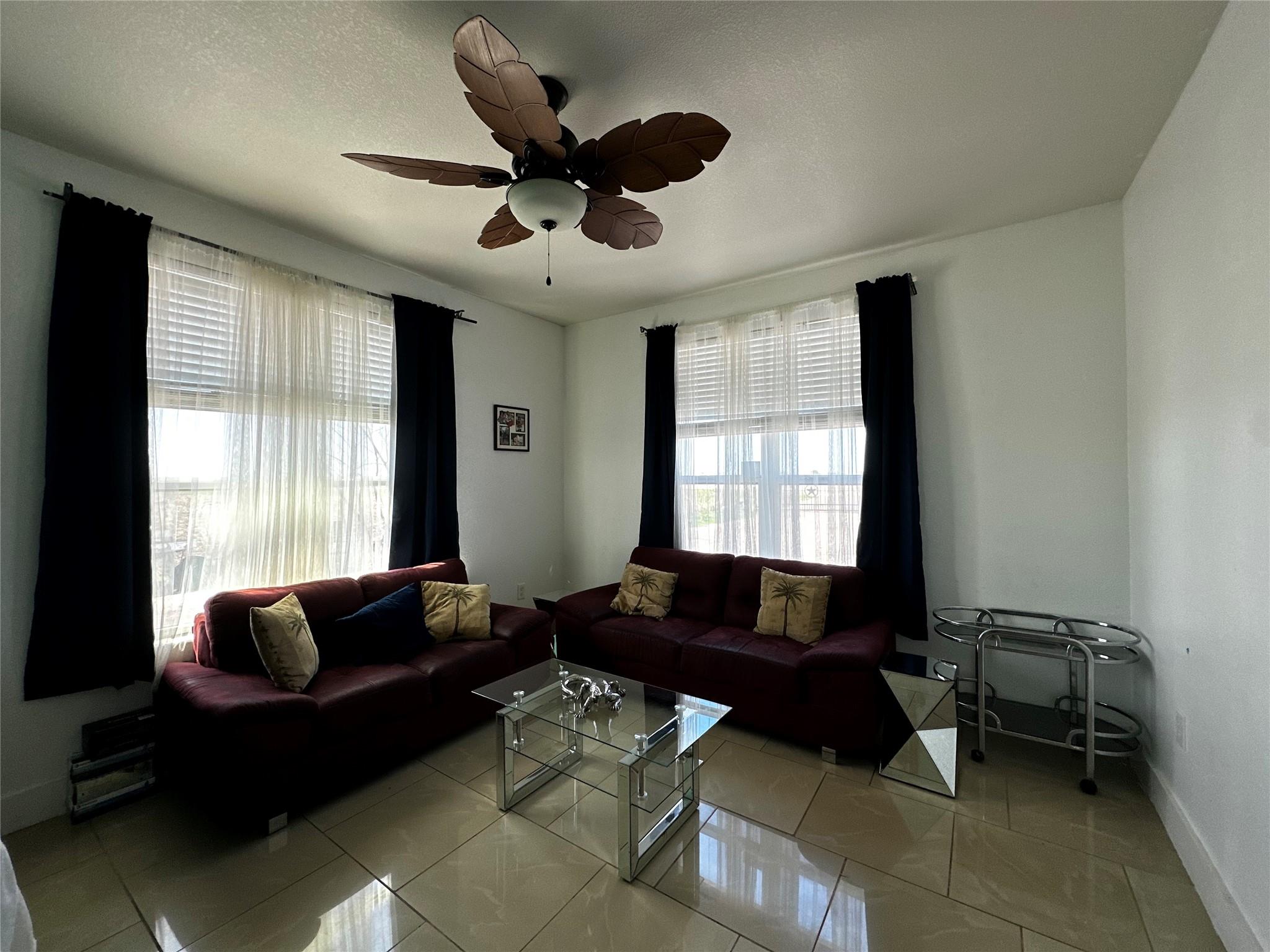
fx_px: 514
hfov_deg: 102.1
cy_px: 476
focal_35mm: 14
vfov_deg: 85.7
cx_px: 635
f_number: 2.2
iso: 80
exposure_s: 1/120
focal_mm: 2.22
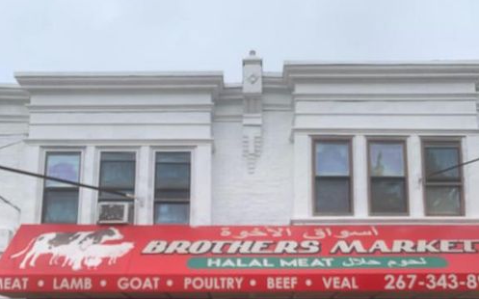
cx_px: 239
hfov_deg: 52.8
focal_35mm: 37
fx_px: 483
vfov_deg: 31.8
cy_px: 298
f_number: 1.8
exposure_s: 1/279
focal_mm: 4.25
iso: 25
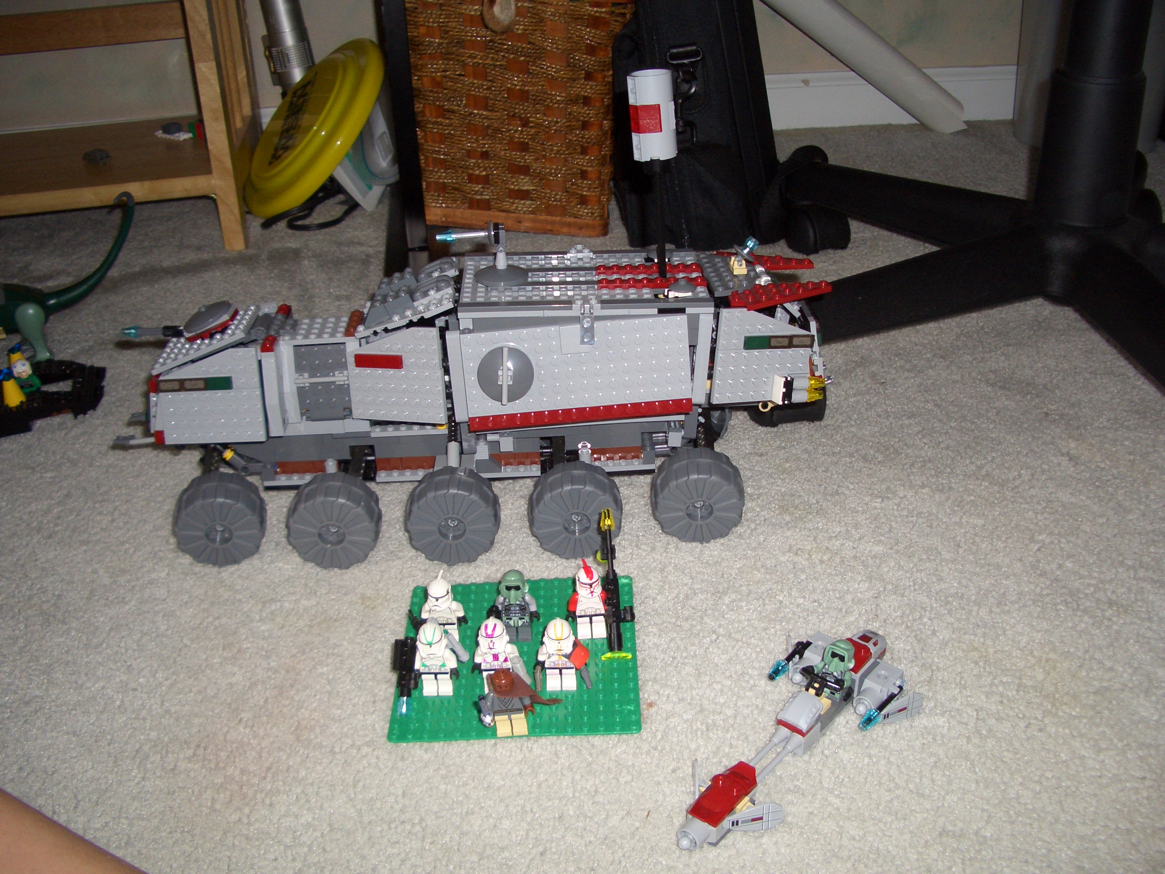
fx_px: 1178
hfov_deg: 52.6
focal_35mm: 35
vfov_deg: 40.7
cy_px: 437
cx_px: 582
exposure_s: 1/60
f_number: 2.6
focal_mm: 5.8
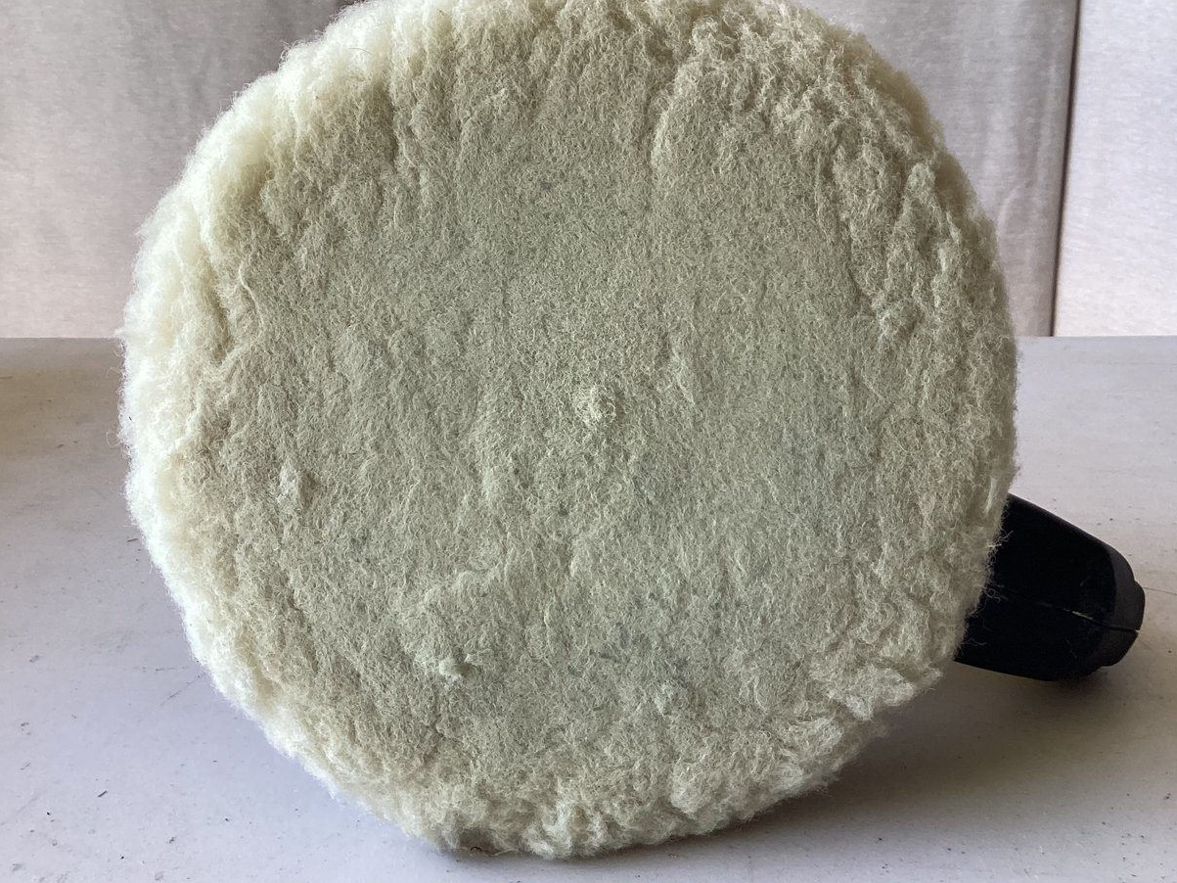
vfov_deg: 36.8
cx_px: 606
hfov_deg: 47.9
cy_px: 390
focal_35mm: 39
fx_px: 1326
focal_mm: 3.3
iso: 64
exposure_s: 1/120
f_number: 2.4
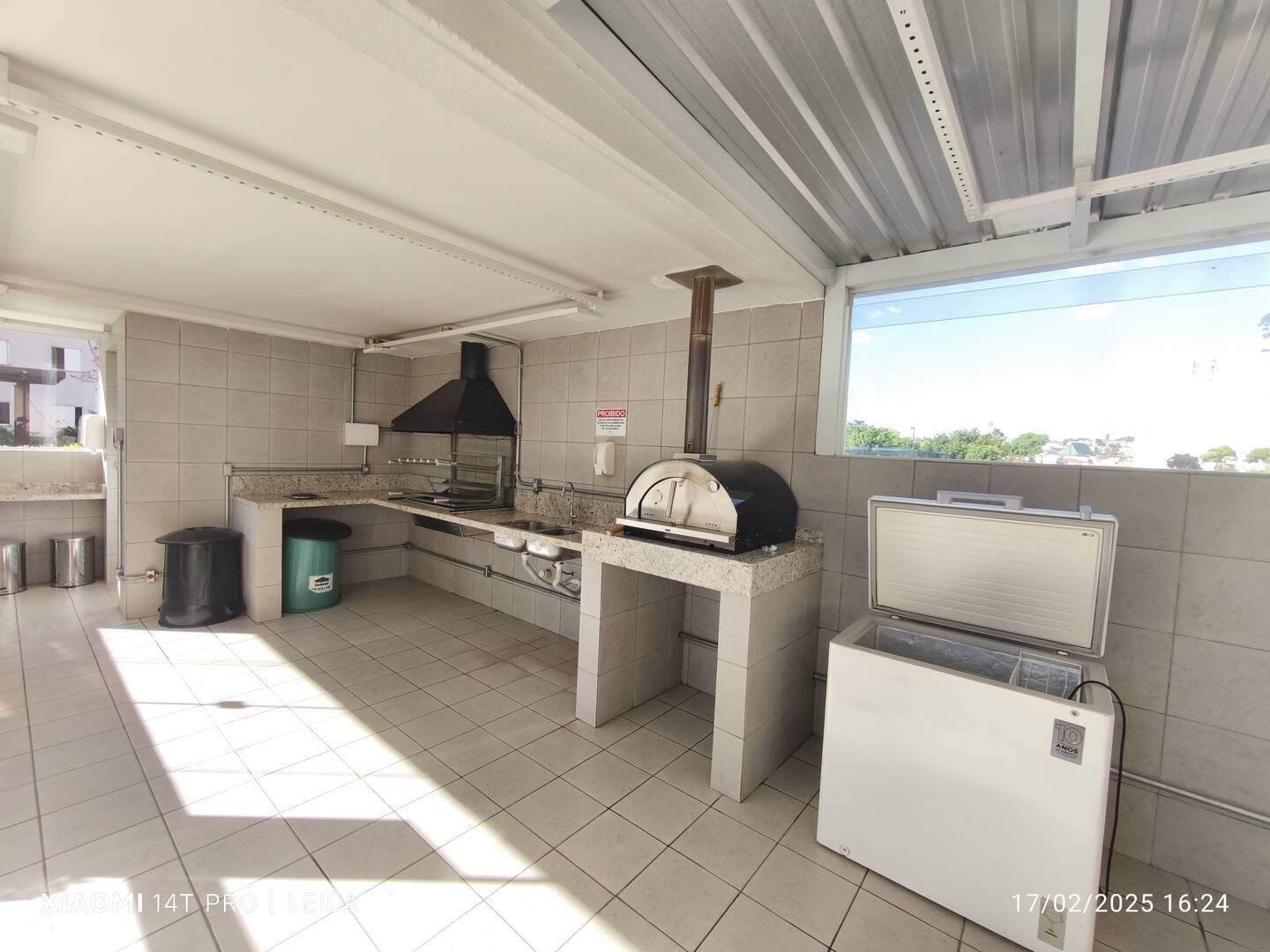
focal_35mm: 15
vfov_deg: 81.7
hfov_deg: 98.2
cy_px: 476
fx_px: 550
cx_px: 635
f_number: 2.2
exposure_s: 1/278
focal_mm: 1.91
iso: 50
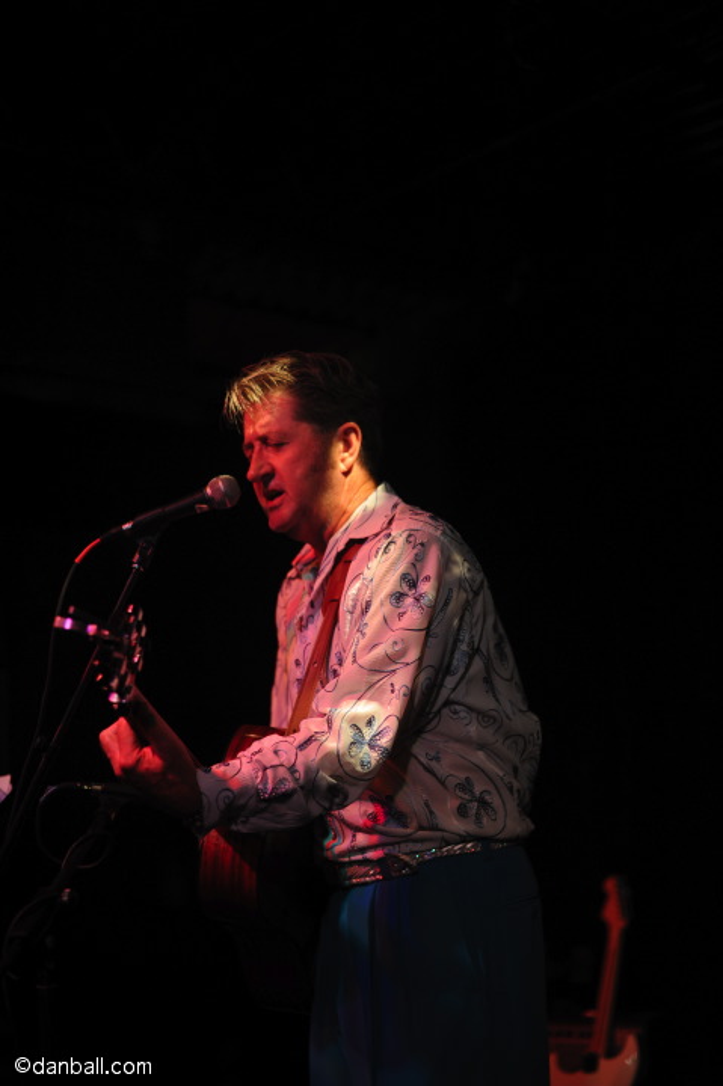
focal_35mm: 50
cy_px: 543
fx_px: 1508
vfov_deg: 39.6
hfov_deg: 27.0
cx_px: 362
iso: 560
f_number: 2.5
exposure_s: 1/60
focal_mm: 50
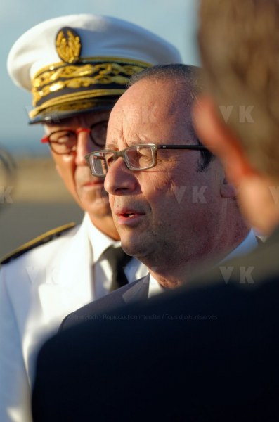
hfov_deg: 4.6
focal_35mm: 300
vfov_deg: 6.9
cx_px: 140
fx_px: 3505
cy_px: 211
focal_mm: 200
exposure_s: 1/400
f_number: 6.3
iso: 250
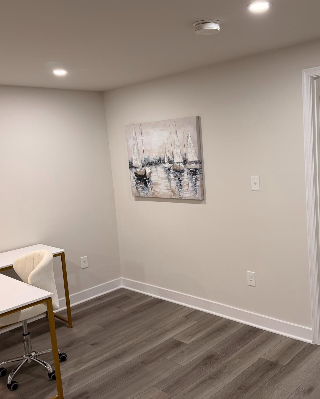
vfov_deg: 54.2
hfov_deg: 44.1
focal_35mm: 33
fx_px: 391
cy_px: 196
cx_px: 206
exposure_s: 1/60
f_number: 1.78
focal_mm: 6.76
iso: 125
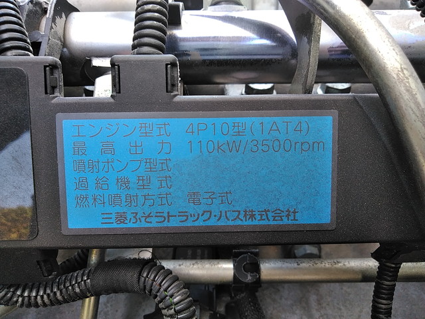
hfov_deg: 65.3
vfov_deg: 51.4
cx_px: 212
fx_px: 331
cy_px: 160
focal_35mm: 27
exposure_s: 1/40
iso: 69
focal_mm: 3.46
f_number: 2.2
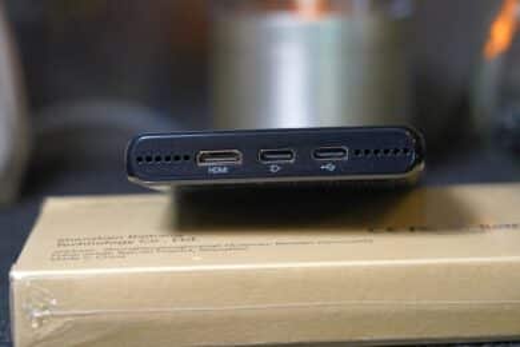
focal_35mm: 105
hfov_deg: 19.5
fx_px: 1517
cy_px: 174
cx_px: 260
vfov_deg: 13.0
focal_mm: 105
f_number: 6.3
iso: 2000
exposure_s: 1/125
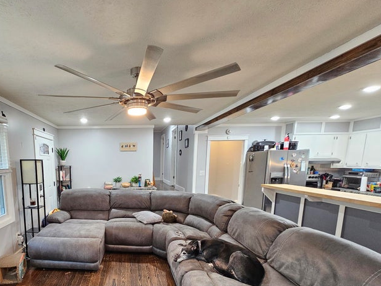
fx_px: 198
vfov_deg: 69.2
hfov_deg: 83.9
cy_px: 195
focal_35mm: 18
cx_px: 119
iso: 500
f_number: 2.2
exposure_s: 1/30
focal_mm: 2.2
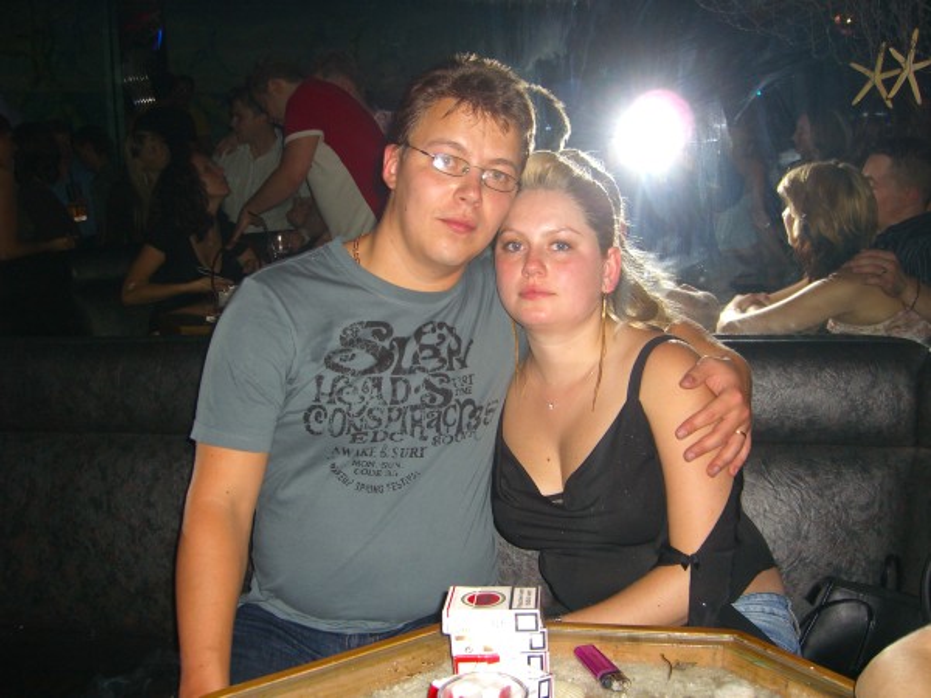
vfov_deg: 37.7
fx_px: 1022
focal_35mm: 38
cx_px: 466
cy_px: 349
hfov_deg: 49.0
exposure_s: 1/60
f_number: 2.8
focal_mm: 7.9
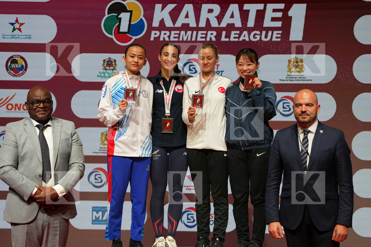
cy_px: 124
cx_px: 186
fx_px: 1123
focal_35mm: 109
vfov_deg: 12.6
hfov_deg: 18.8
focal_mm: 109
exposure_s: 1/250
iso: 125
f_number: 2.8
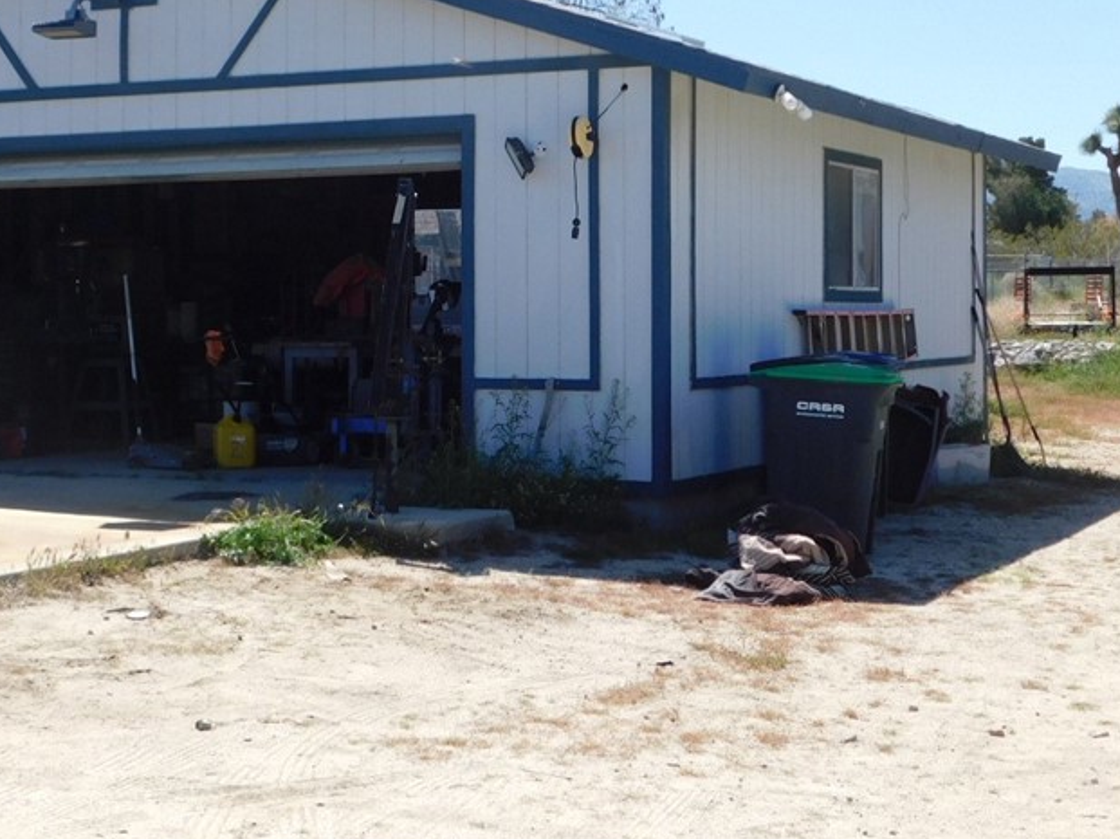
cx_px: 507
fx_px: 2134
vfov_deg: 22.2
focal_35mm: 66
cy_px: 314
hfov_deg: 29.4
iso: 125
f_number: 3.6
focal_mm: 7.1
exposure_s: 1/1000
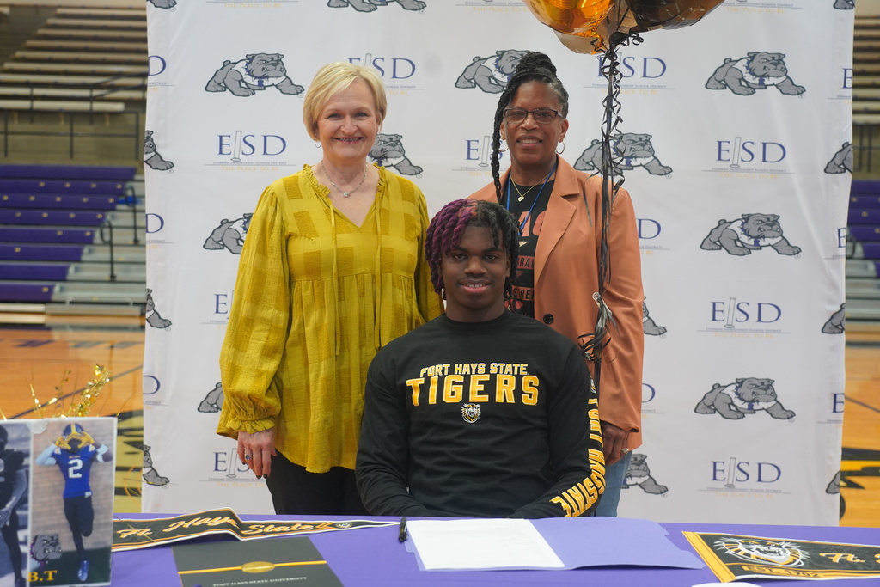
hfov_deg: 48.5
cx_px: 440
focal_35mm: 40
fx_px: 978
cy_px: 294
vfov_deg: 33.4
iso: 2500
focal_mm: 40
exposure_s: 1/160
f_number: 4
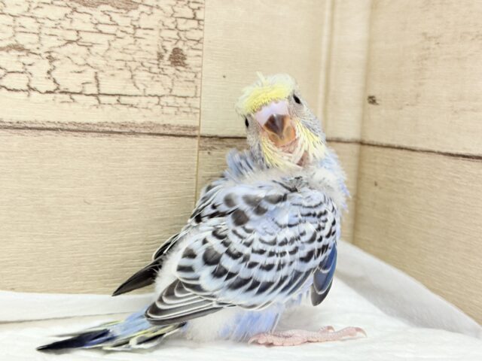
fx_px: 724
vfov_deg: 28.0
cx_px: 241
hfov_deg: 36.8
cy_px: 180
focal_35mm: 52
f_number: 1.6
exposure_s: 1/33
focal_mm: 5.96
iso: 125
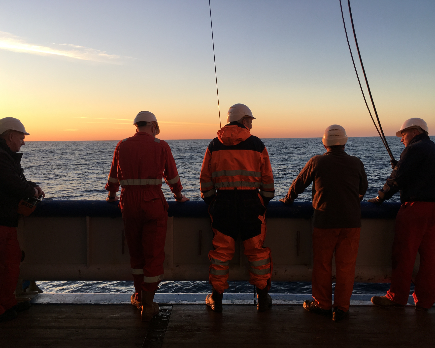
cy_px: 176
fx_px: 399
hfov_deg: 57.2
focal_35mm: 31
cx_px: 221
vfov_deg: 47.1
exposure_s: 1/237
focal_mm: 4.15
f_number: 2.2
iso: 25
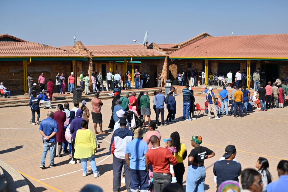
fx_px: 400
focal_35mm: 50
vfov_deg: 27.0
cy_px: 96
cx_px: 144
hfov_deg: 39.6
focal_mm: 50
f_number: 2.2
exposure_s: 1/8000
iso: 100
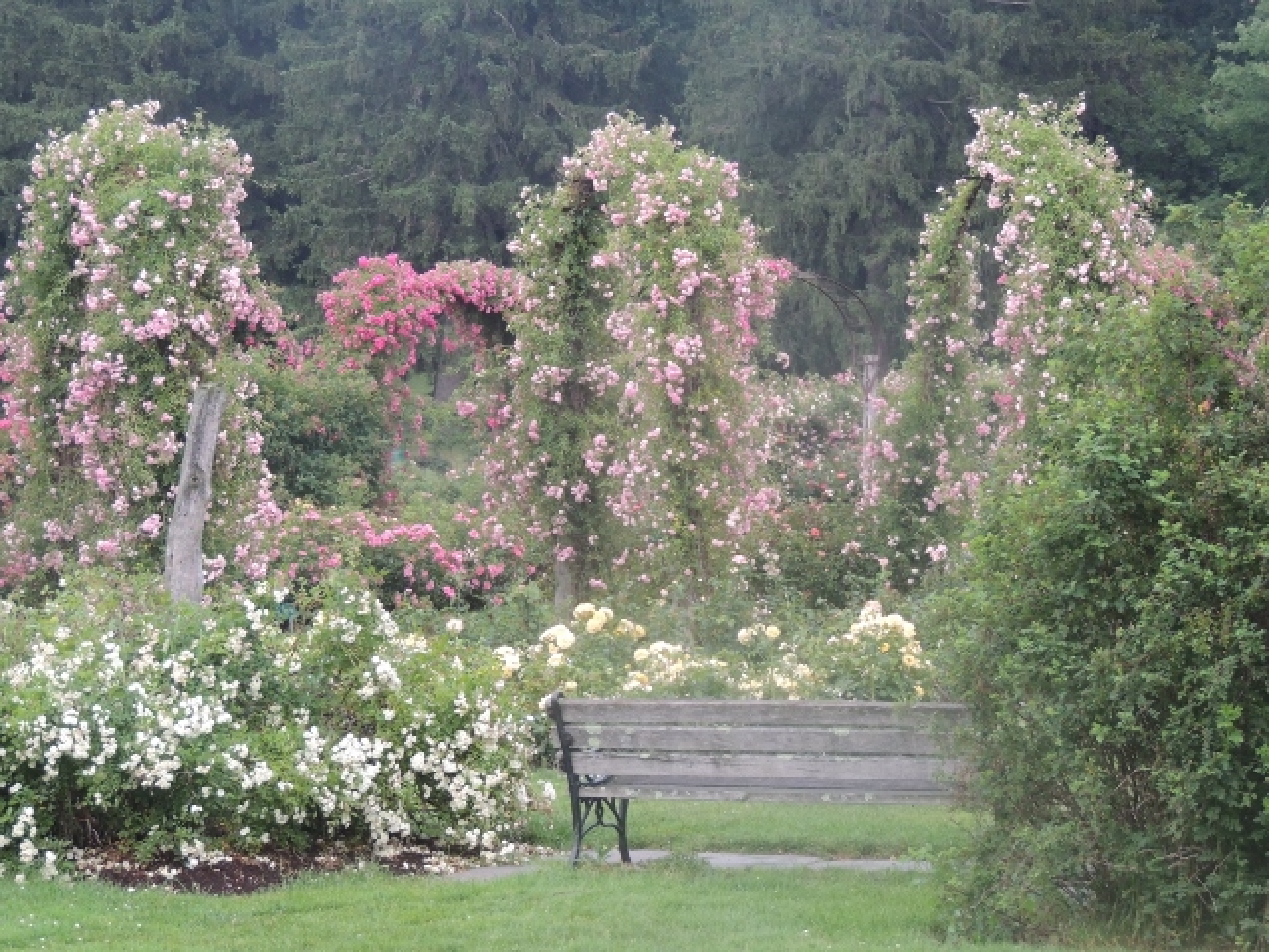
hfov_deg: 14.6
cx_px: 634
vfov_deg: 11.0
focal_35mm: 135
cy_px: 476
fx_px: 4949
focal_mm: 24
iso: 400
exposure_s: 1/50
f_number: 4.3
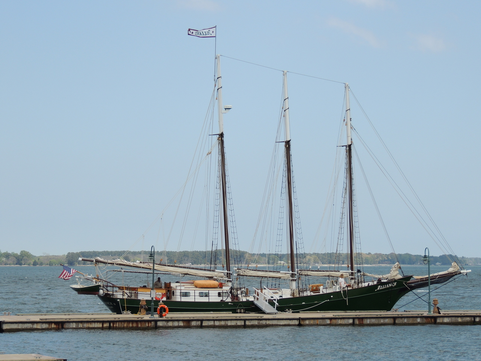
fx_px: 1667
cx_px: 240
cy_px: 180
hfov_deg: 16.4
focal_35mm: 120
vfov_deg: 12.3
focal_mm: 21.4
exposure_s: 1/800
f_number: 4.2
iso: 100
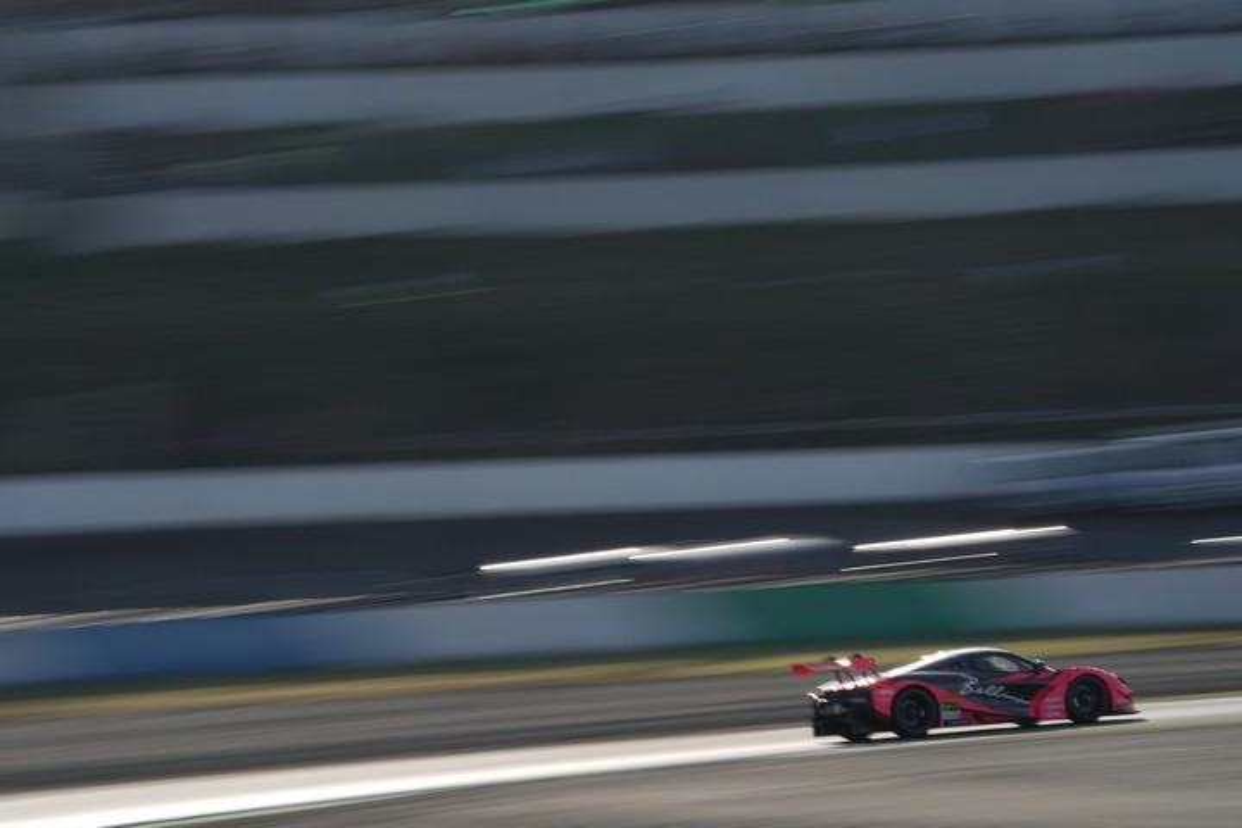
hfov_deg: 10.3
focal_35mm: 200
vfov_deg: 6.9
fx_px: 6899
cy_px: 414
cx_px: 621
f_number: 29
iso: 50
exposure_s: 1/10
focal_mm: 200
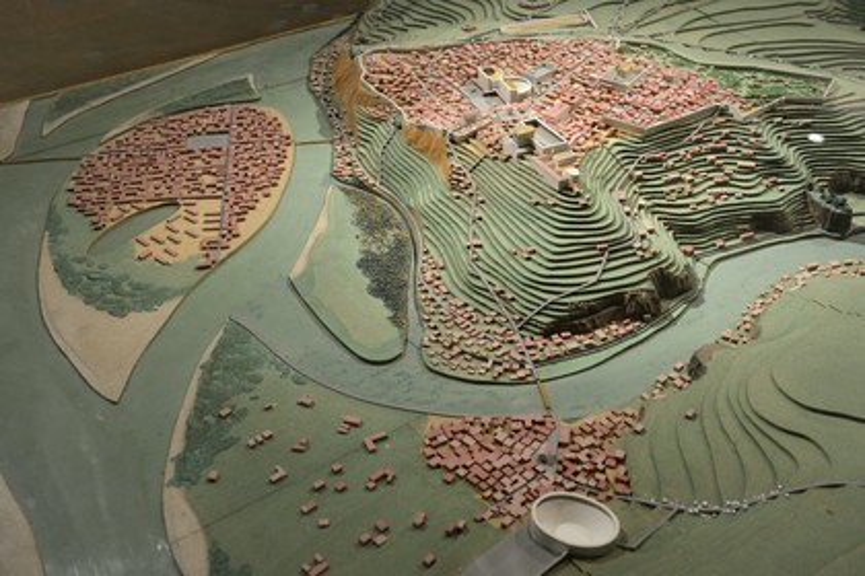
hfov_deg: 46.4
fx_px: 1009
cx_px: 432
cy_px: 288
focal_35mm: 42
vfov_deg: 31.9
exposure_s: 1/80
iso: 1600
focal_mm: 42
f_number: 5
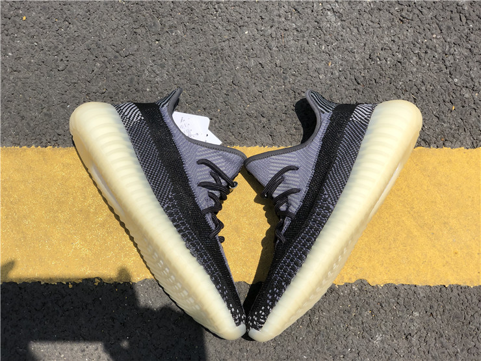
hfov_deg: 36.8
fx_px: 723
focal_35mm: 52
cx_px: 240
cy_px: 180
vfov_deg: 28.0
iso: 16
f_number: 2.4
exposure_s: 1/1656
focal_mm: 6
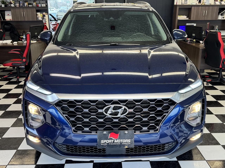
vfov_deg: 38.7
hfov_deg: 50.1
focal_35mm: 37
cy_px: 84
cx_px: 112
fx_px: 240
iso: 200
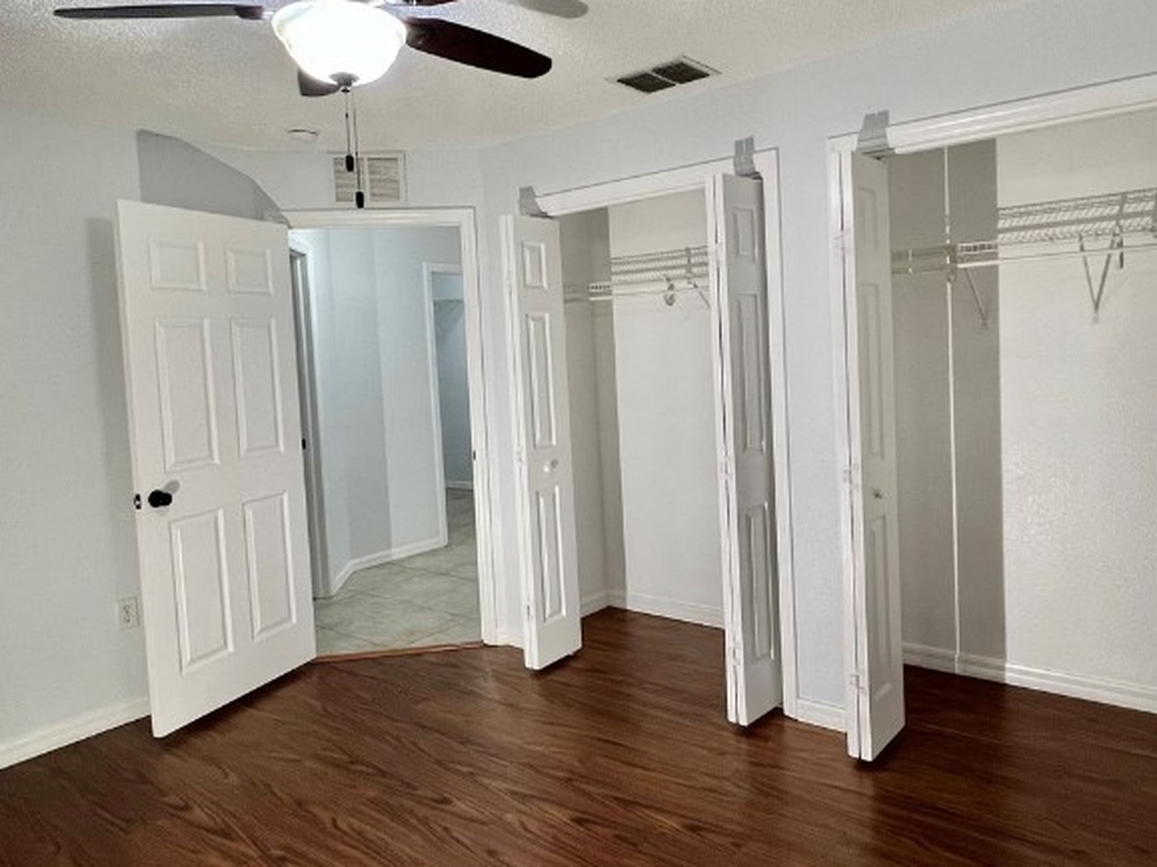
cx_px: 667
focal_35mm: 23
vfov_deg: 58.8
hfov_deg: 73.5
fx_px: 769
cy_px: 394
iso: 160
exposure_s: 1/60
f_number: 1.8
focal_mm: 1.57
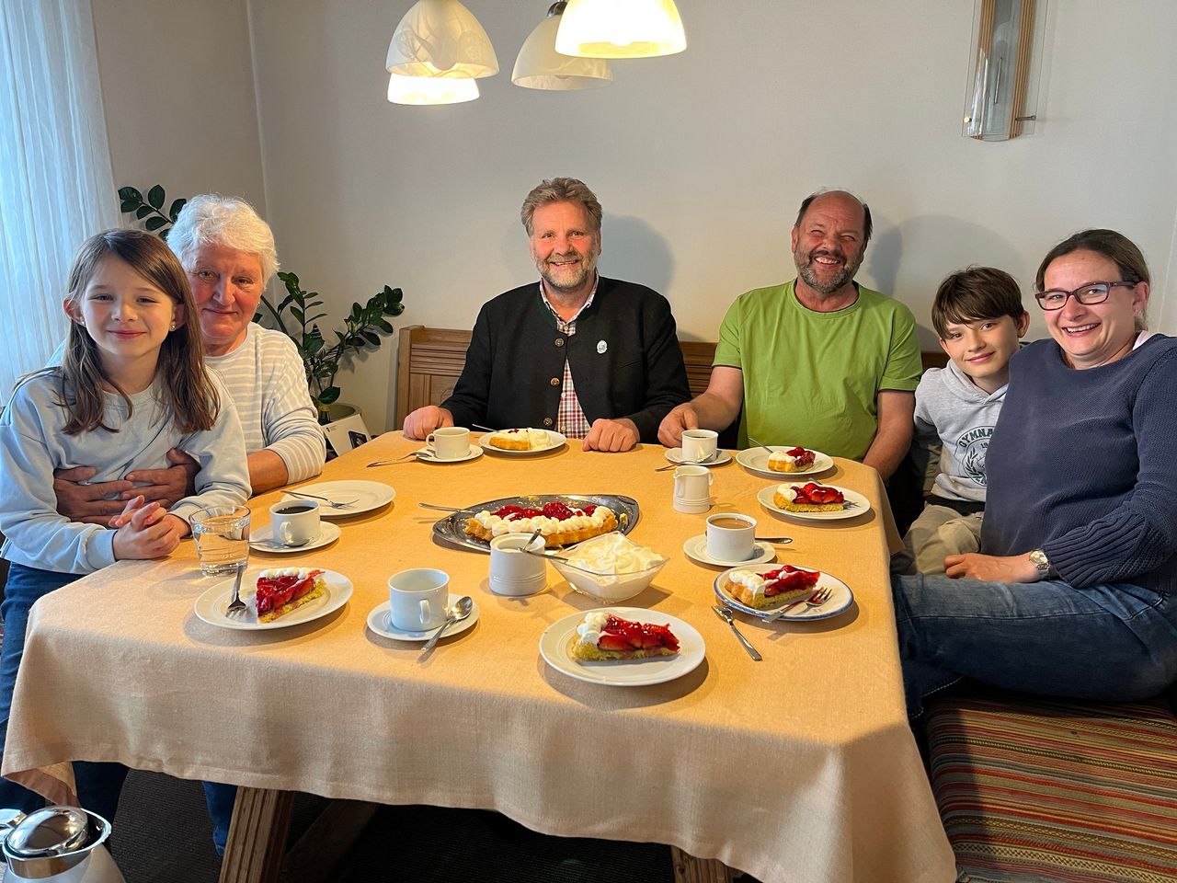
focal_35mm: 26
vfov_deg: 53.1
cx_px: 588
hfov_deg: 67.3
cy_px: 442
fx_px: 884
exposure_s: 1/50
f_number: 1.6
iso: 160
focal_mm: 5.1
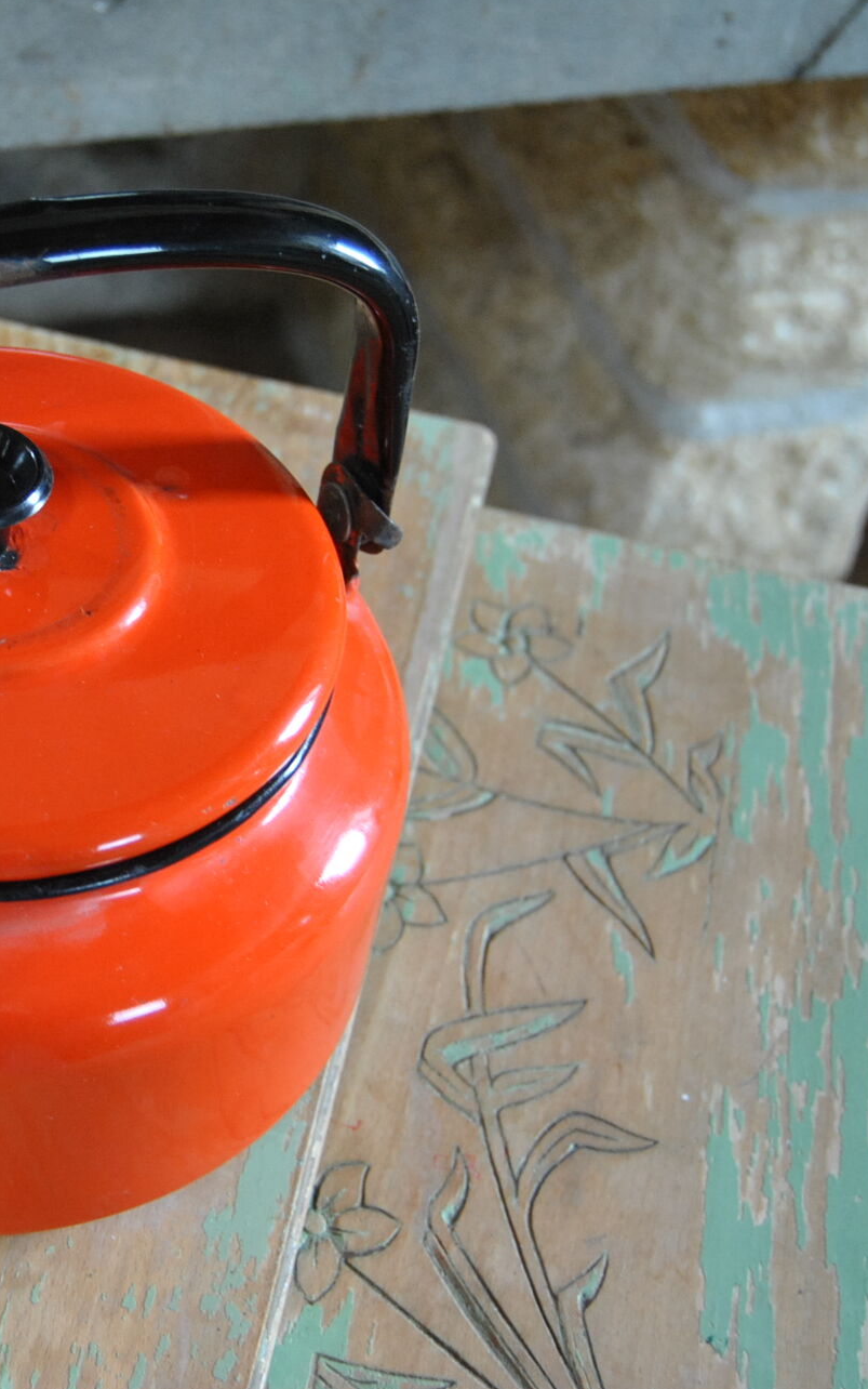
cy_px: 696
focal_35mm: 60
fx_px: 2270
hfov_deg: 20.9
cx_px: -11
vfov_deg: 34.0
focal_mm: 26
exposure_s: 1/30
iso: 560
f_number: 4
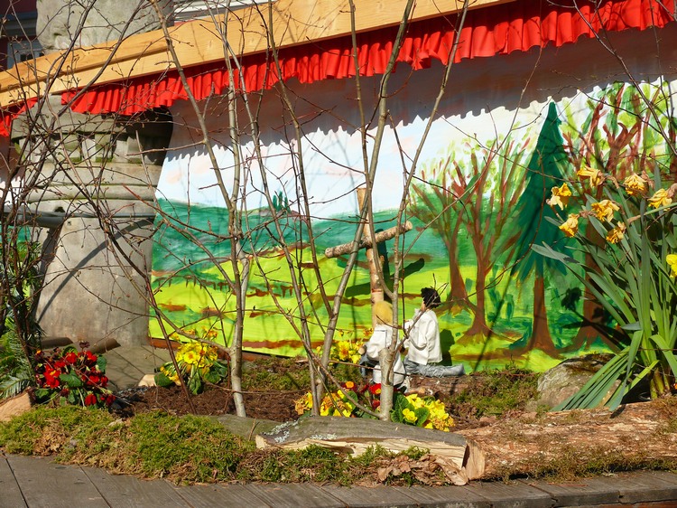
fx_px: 1251
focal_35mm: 64
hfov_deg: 30.3
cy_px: 254
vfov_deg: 22.9
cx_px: 338
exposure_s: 1/200
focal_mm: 13.5
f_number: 4.5
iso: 100
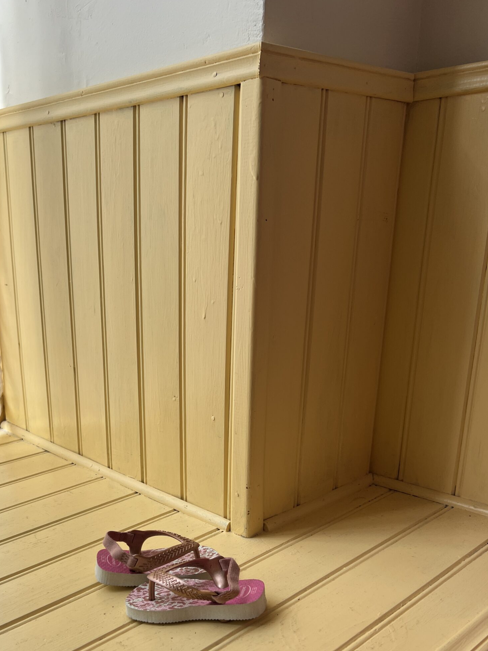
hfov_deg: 41.5
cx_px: 184
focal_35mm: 34
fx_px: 639
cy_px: 417
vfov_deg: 53.2
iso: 32
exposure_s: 1/151
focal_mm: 5.7
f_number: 1.5
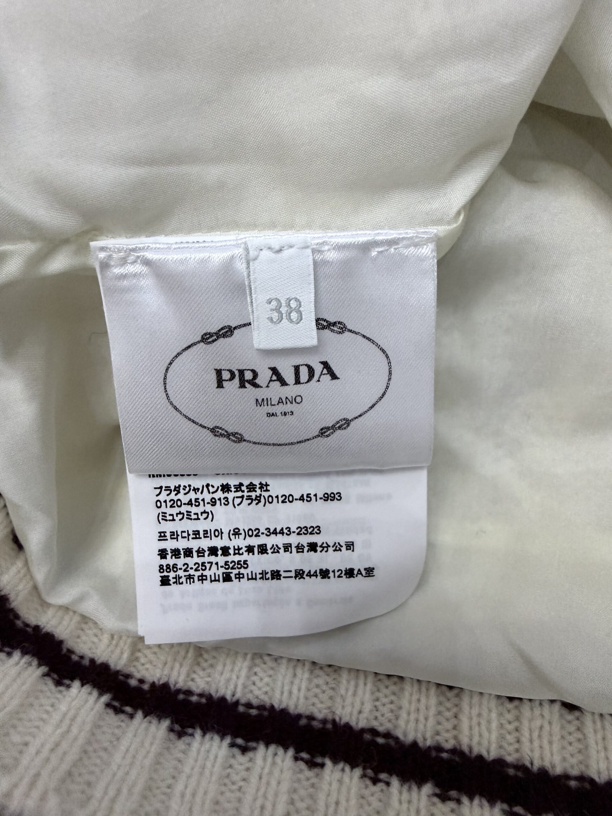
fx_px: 566
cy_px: 408
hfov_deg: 56.8
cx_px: 306
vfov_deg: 71.6
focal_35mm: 24
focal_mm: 2.22
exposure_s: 1/50
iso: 500
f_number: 2.2
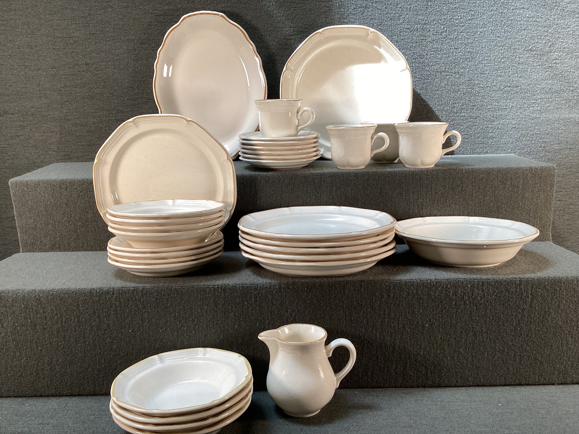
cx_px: 290
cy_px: 217
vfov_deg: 45.4
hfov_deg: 58.3
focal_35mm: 31
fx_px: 519
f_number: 2.4
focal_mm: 3.3
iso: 64
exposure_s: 1/100
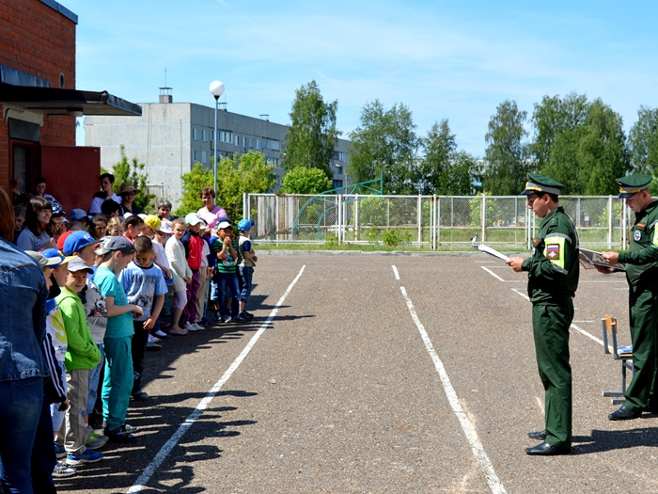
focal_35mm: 56
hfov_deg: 34.3
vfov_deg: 26.1
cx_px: 352
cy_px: 249
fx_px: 1064
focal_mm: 34
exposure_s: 1/250
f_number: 8
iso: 100
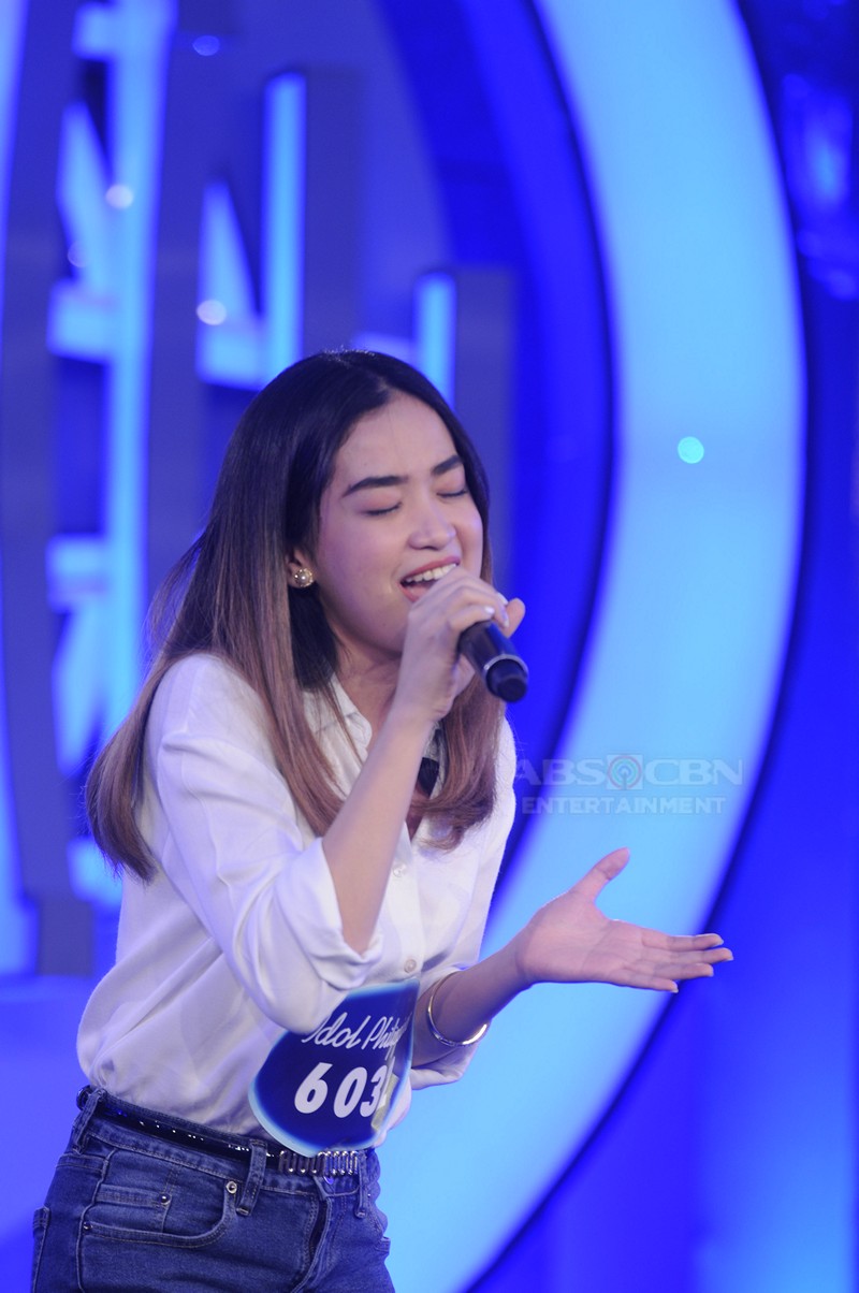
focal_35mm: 300
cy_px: 646
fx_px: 10761
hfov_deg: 4.6
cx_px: 430
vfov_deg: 6.9
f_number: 2.8
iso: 400
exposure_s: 1/60
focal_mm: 200
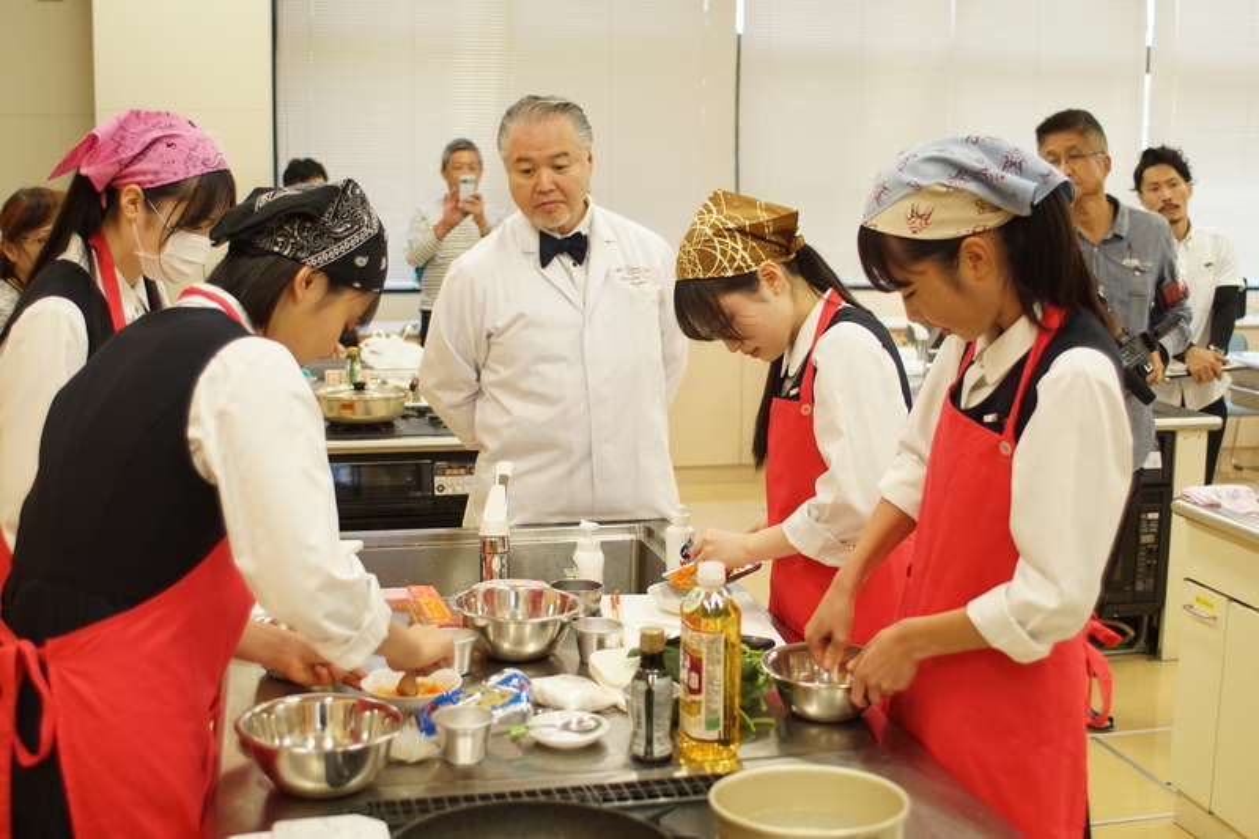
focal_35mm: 42
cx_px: 630
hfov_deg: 46.4
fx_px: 1468
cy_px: 420
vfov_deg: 31.9
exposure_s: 1/200
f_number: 2.8
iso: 800
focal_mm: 28
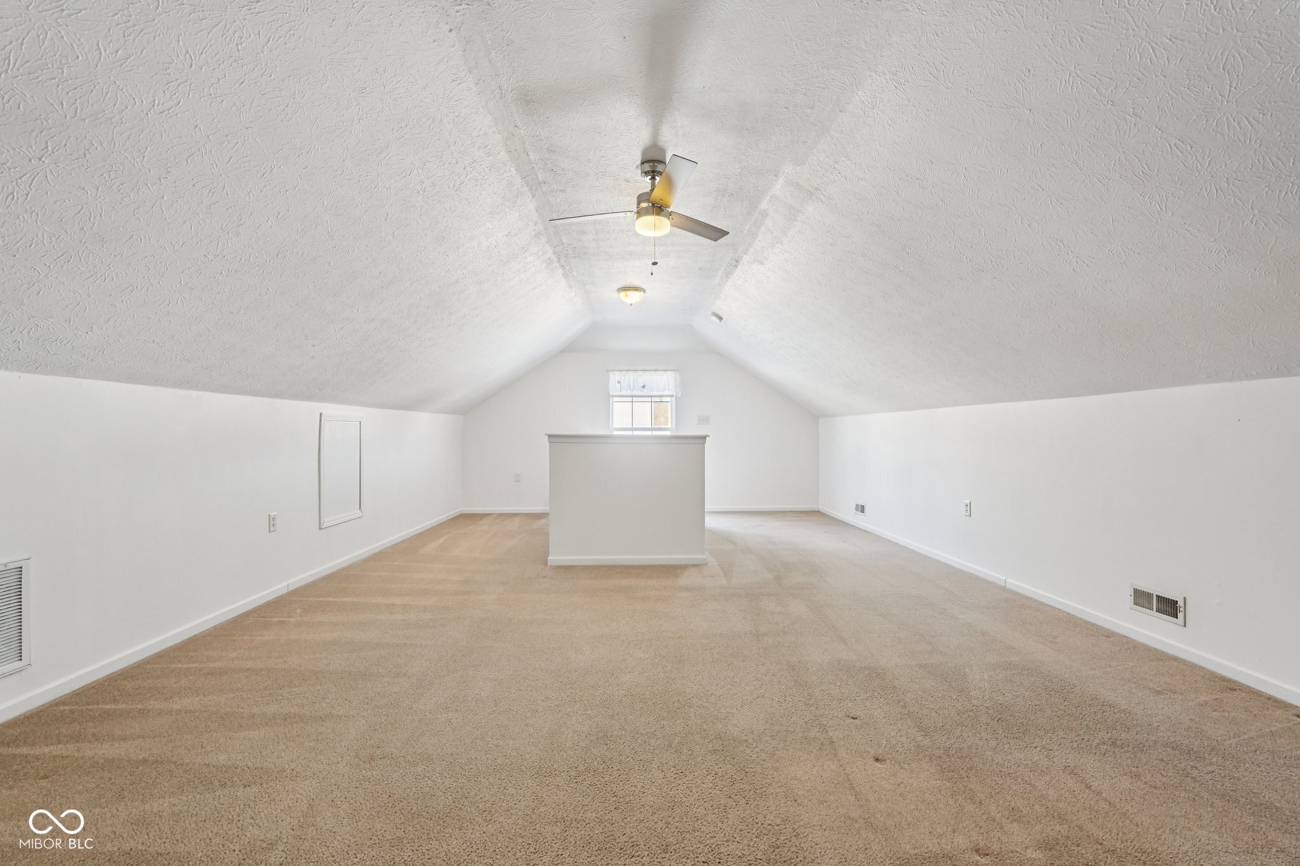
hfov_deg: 96.7
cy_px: 433
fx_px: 578
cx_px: 650
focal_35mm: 16
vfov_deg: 73.7
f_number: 8
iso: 500
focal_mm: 16
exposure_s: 1/30
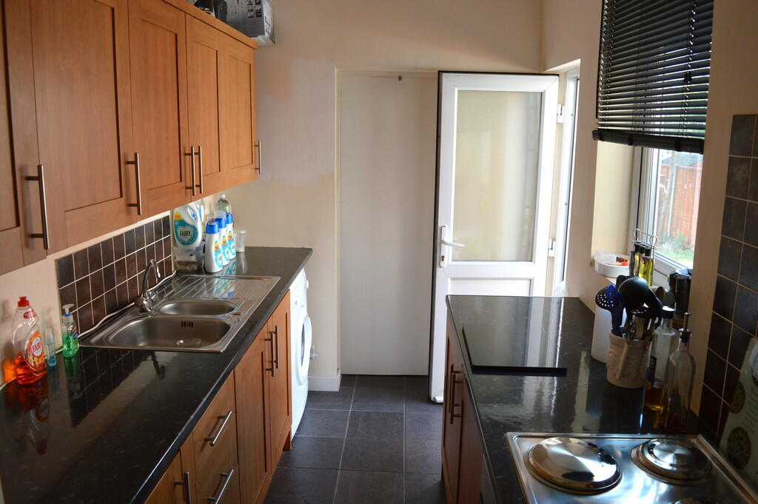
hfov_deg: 67.4
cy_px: 252
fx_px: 568
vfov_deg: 47.9
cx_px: 379
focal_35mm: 27
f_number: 5
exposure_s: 1/100
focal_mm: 18
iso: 400
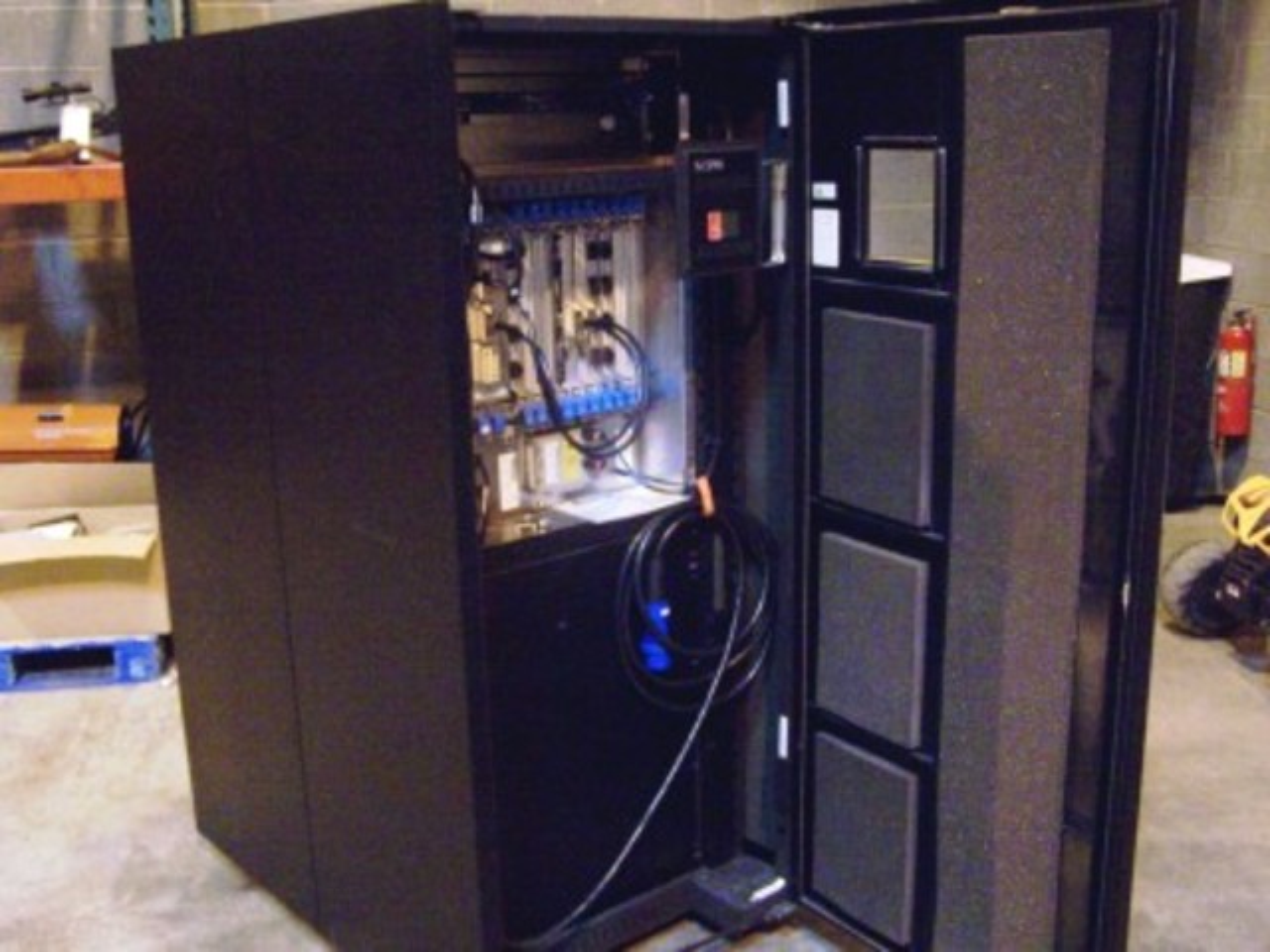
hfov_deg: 49.0
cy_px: 476
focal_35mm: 38
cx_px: 635
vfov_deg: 37.7
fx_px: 1394
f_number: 2.8
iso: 140
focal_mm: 6.3
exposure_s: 1/30
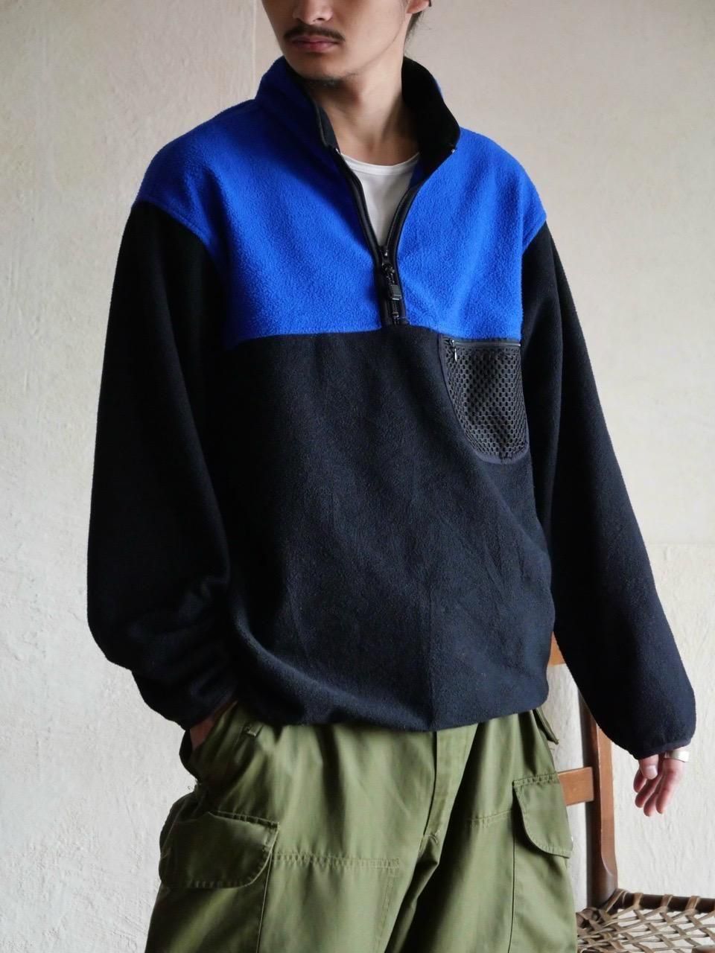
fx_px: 2644
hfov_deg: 15.4
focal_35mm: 96
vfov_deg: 20.4
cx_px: 358
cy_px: 476
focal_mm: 48
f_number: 3.9
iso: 3200
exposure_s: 1/60
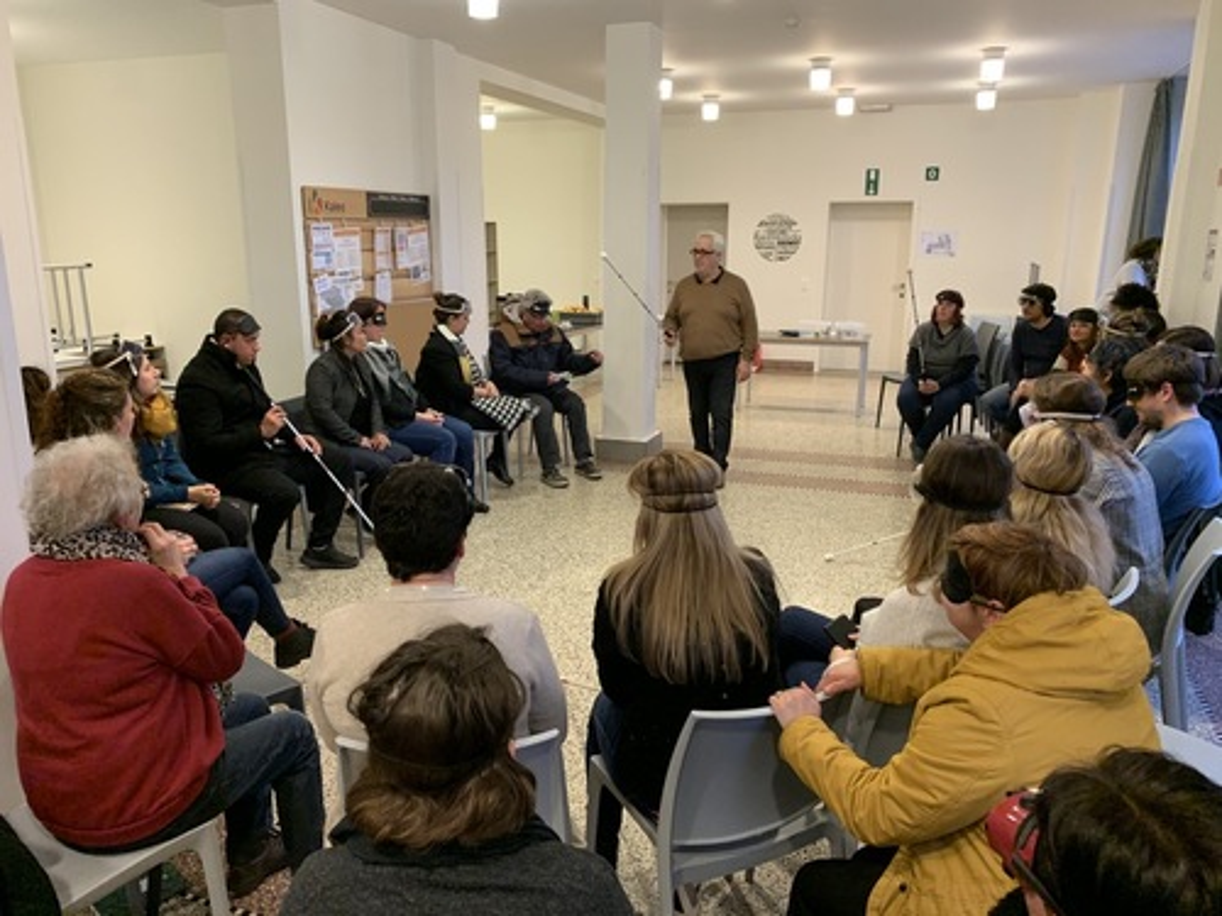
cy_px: 458
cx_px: 611
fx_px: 918
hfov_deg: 67.3
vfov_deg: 53.1
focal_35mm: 26
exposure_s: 1/50
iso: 320
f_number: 1.8
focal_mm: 4.25
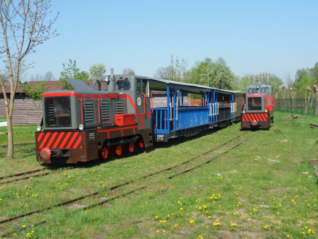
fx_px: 478
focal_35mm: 52
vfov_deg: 28.0
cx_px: 159
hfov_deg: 36.8
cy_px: 120
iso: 80
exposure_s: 1/500
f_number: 4.3
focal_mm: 8.1
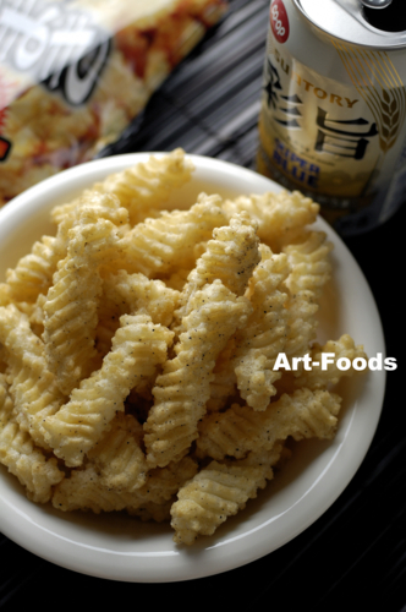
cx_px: 203
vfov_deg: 37.9
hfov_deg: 25.7
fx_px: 891
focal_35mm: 52
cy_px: 306
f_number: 4
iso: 200
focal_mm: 35
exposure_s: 1/60
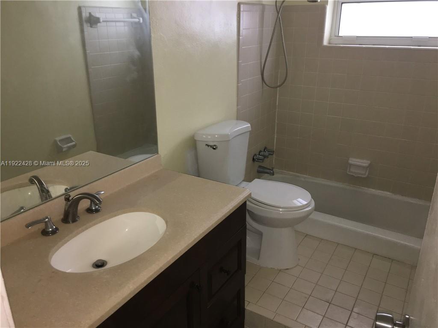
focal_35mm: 29
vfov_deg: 48.2
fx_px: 367
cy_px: 164
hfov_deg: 61.7
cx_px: 219
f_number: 2.2
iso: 125
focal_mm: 4.15
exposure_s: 1/24
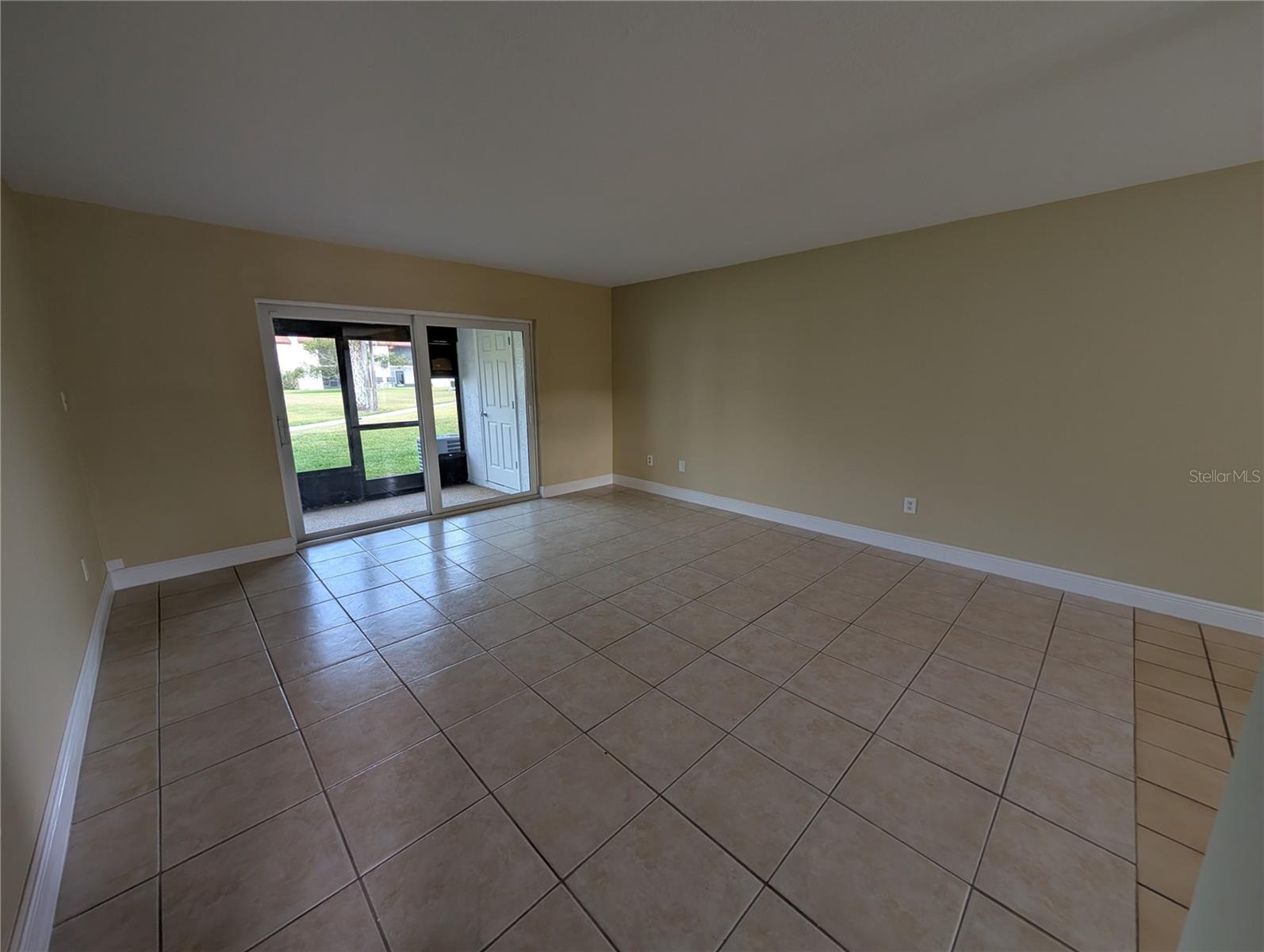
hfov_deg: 110.5
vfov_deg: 94.6
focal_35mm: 12
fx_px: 439
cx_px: 632
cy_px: 476
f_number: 1.7
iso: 52
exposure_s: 1/60
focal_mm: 2.02
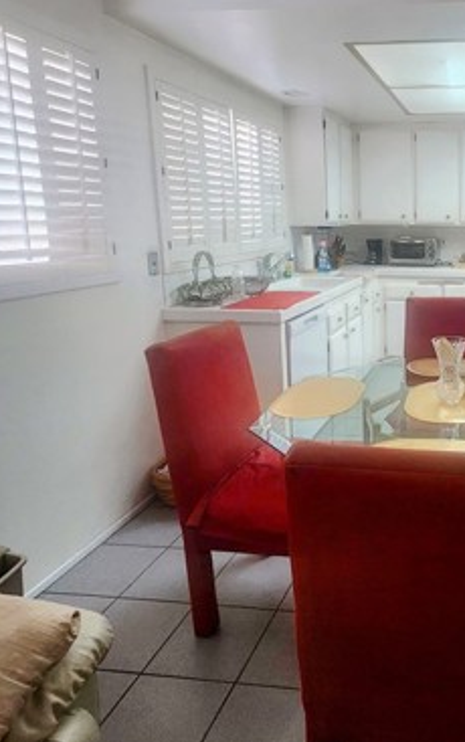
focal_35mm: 24
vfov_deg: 74.4
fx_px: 486
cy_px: 319
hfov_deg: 44.8
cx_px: 447
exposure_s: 1/60
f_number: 2.2
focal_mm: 2.2
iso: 320
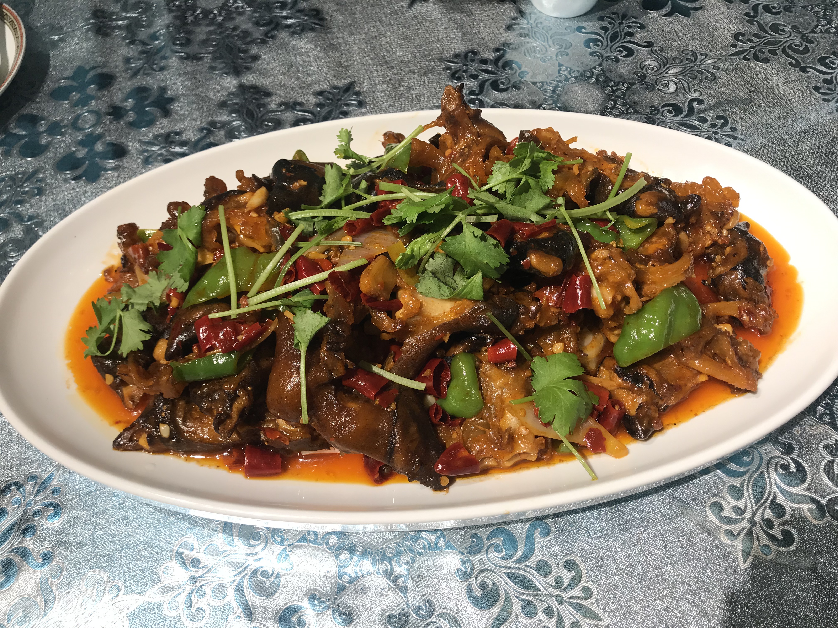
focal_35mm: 28
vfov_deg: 49.7
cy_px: 314
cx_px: 419
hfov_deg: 63.4
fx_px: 678
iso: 32
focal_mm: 3.99
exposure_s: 1/50
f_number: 1.8
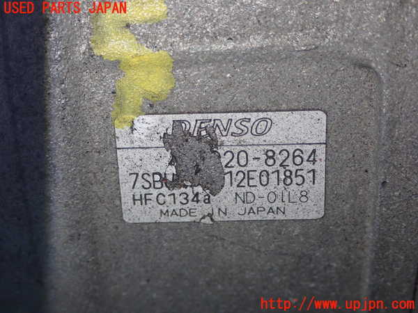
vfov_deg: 20.7
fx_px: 857
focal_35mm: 71
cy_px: 156
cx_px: 209
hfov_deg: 27.4
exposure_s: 1/60
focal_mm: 12.73
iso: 400
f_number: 3.9
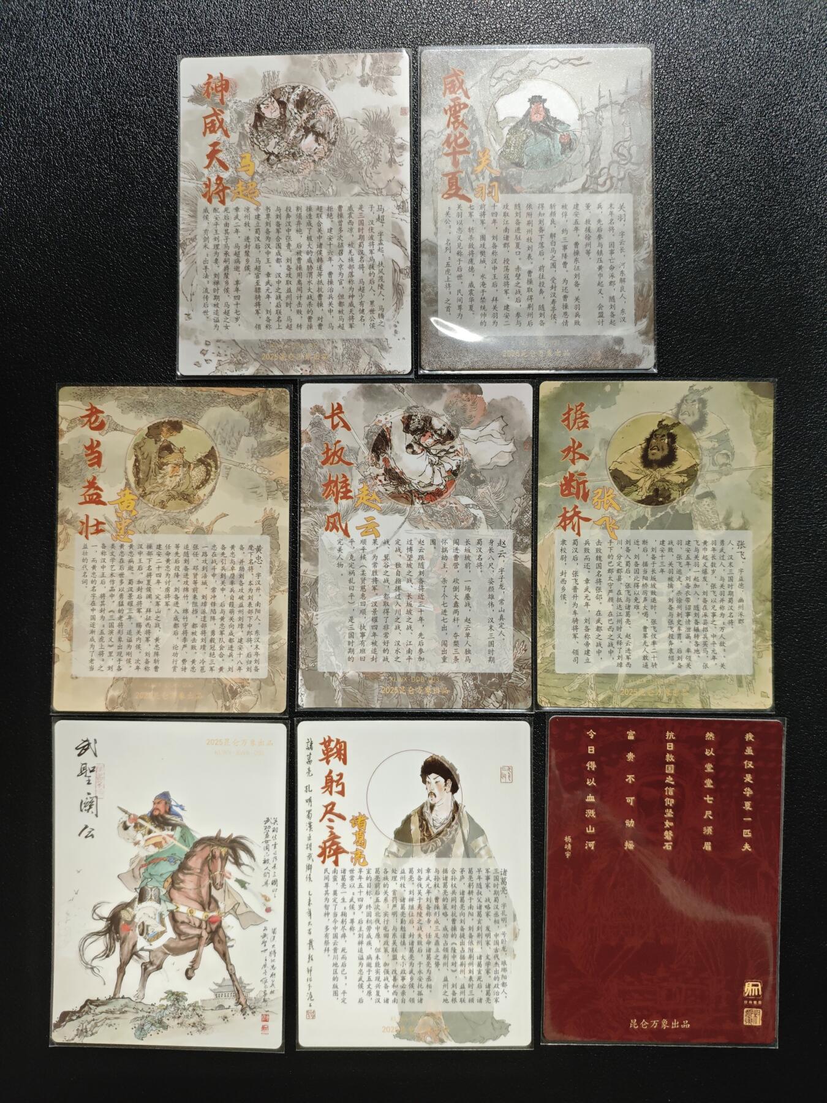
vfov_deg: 67.3
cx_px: 414
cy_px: 552
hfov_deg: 53.1
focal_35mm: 26
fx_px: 828
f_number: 1.5
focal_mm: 4.94
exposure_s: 1/200
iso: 800
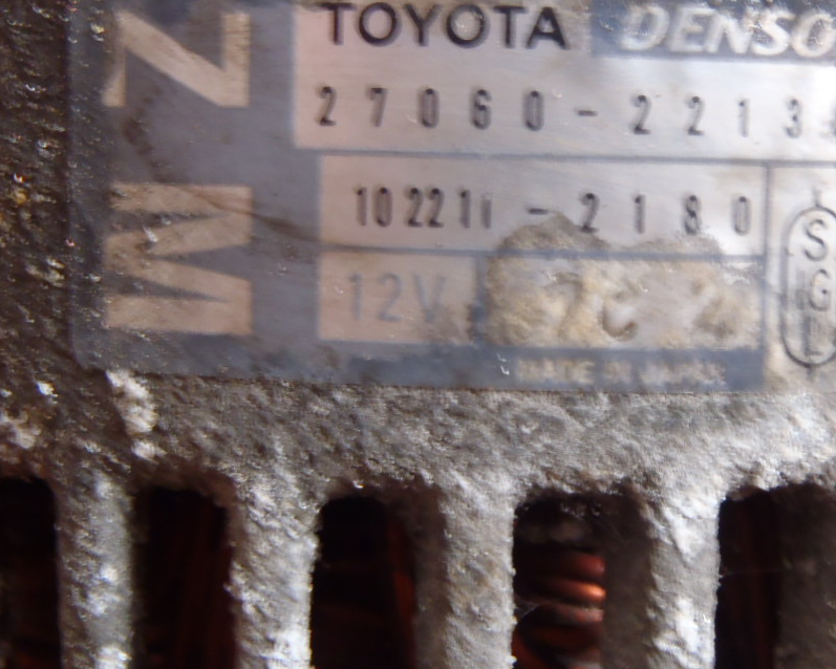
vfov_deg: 26.2
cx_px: 501
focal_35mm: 58
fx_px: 1435
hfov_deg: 32.4
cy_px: 262
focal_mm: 6.64
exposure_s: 1/6
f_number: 4.7
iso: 200
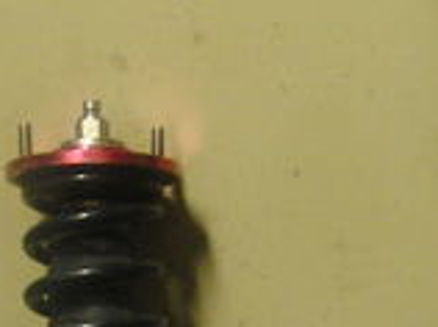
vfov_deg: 7.2
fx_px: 2565
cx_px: 305
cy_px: 532
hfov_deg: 9.8
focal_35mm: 203
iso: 400
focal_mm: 10
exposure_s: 1/6
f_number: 2.8
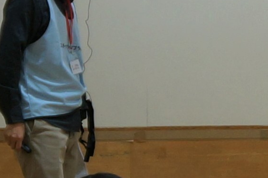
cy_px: 53
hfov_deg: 17.0
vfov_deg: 11.7
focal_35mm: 117
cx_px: 291
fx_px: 868
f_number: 4
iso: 250
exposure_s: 1/160
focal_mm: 23
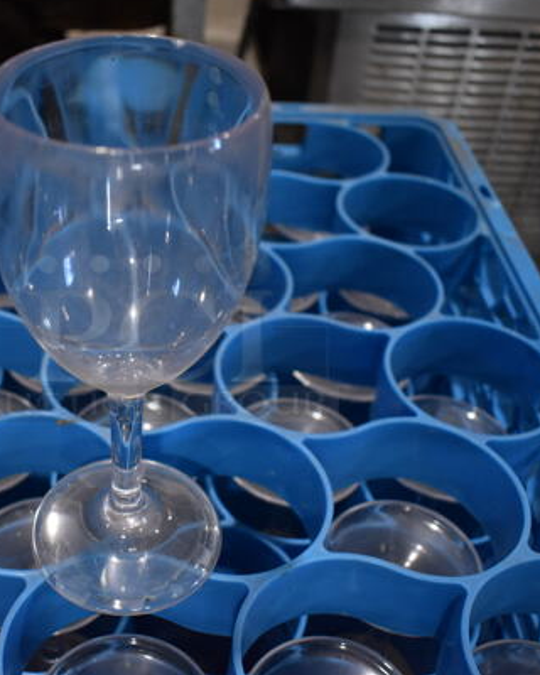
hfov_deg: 34.3
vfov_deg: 42.9
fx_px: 859
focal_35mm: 43
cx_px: 152
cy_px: 332
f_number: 3.5
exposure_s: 1/125
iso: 1400
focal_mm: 20
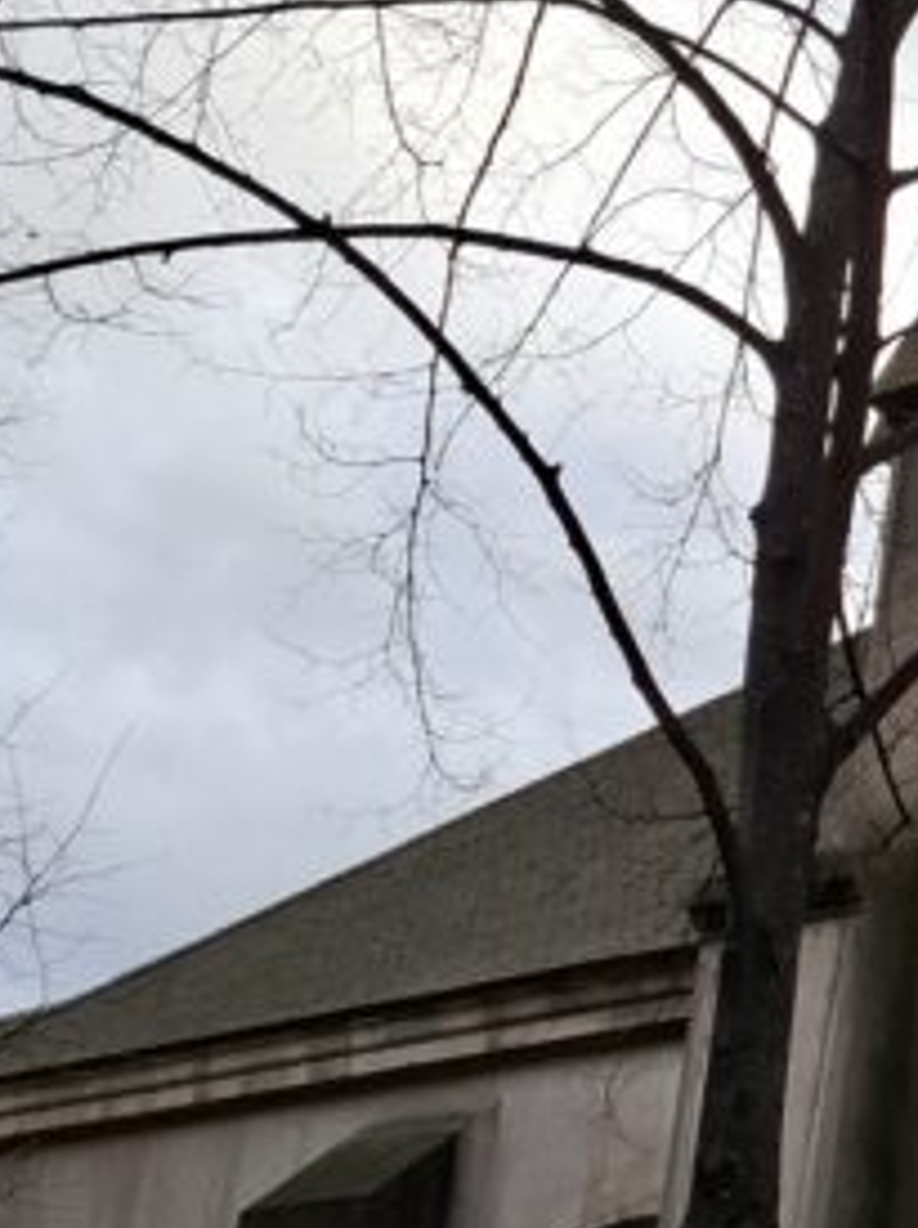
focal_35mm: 86
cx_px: 1446
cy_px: 462
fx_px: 3046
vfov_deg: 22.7
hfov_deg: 15.6
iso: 50
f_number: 1.8
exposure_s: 1/962
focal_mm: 5.54
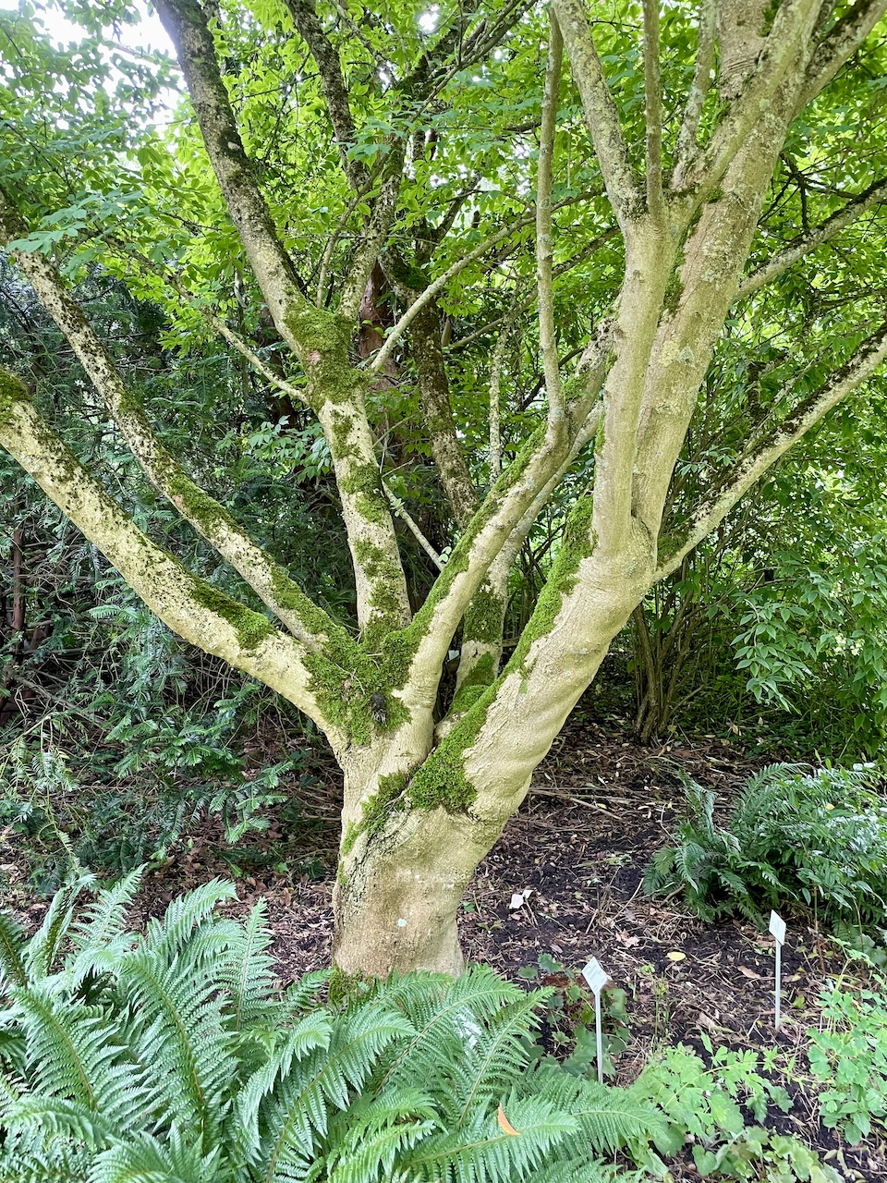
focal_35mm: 26
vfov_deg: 67.3
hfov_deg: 53.1
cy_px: 592
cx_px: 444
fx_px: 888
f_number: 1.6
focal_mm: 4.2
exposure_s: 1/69
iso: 125
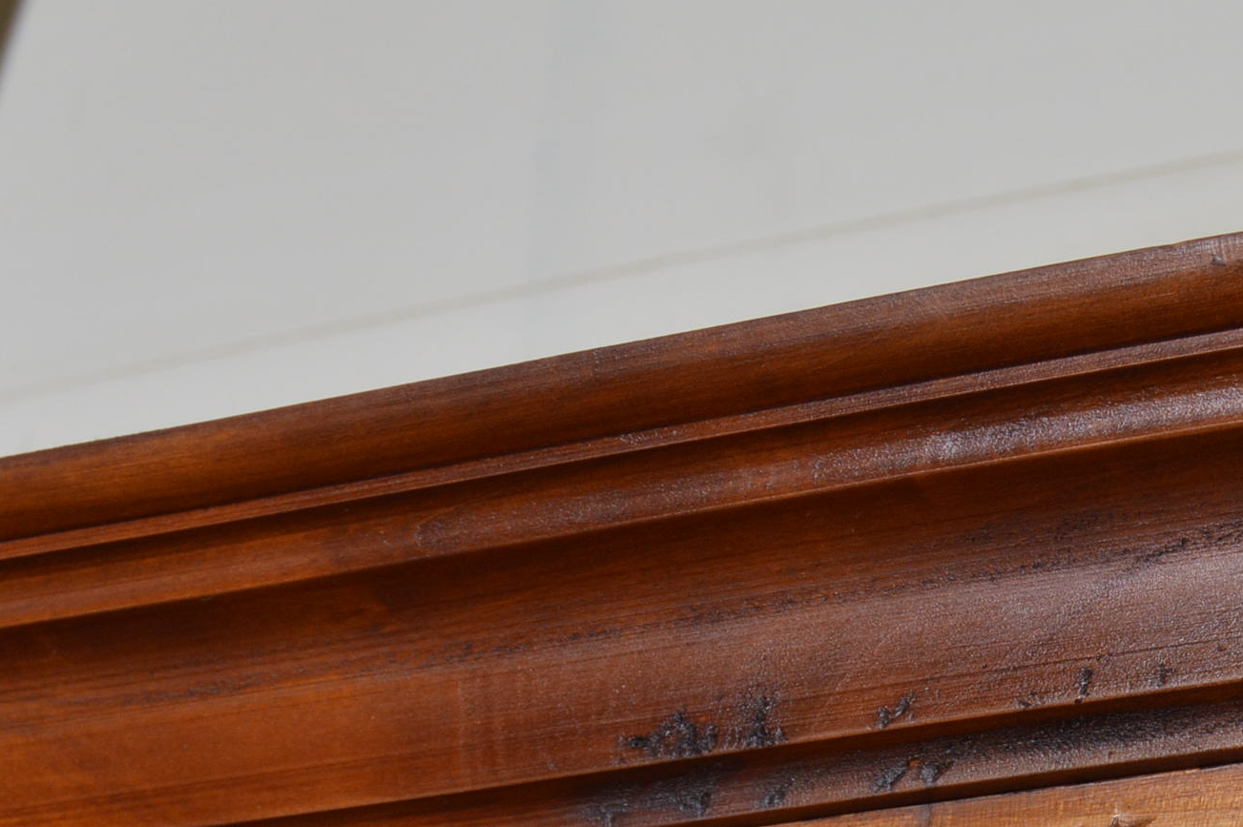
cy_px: 841
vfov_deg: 11.2
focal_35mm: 121
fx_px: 4180
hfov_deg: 16.6
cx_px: 1186
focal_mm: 35
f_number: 6.3
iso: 400
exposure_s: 1/80
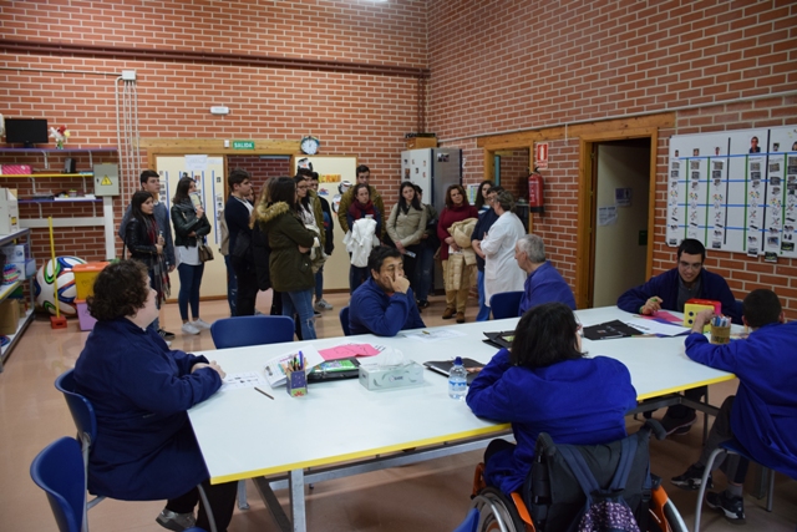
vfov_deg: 48.0
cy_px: 266
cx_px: 398
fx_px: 598
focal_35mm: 27
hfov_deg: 67.4
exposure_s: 1/30
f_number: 4
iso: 900
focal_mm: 18
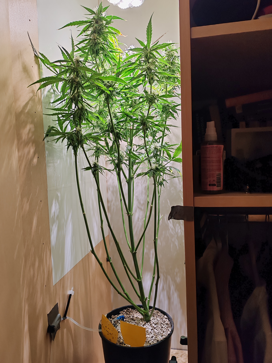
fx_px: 283
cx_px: 136
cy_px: 182
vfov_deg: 65.3
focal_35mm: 27
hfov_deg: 51.4
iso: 400
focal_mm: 6.12
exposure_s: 1/100
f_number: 1.9
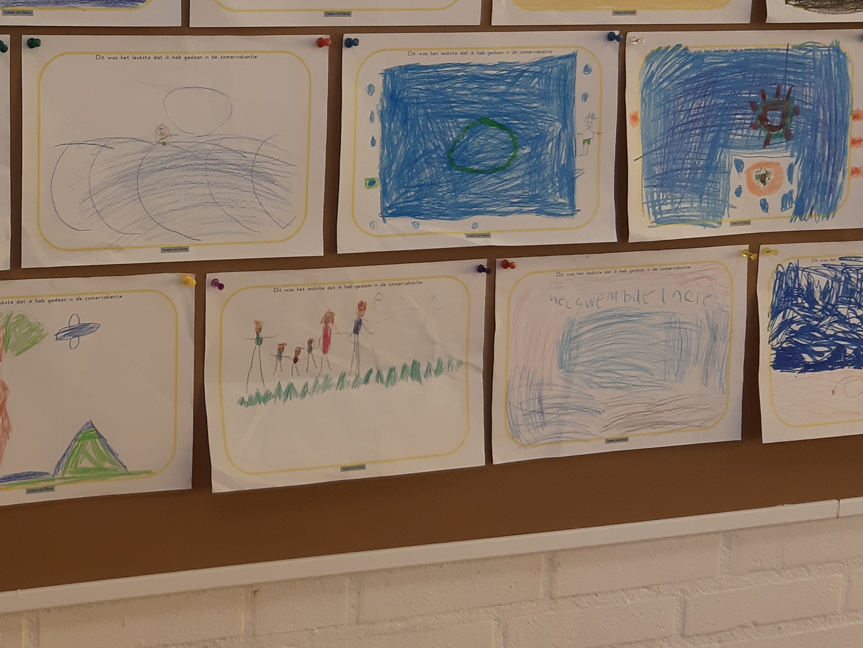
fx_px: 1446
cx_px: 86
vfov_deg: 25.0
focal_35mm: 58
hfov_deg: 31.7
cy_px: 192
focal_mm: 3.93
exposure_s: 1/50
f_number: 1.7
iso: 80
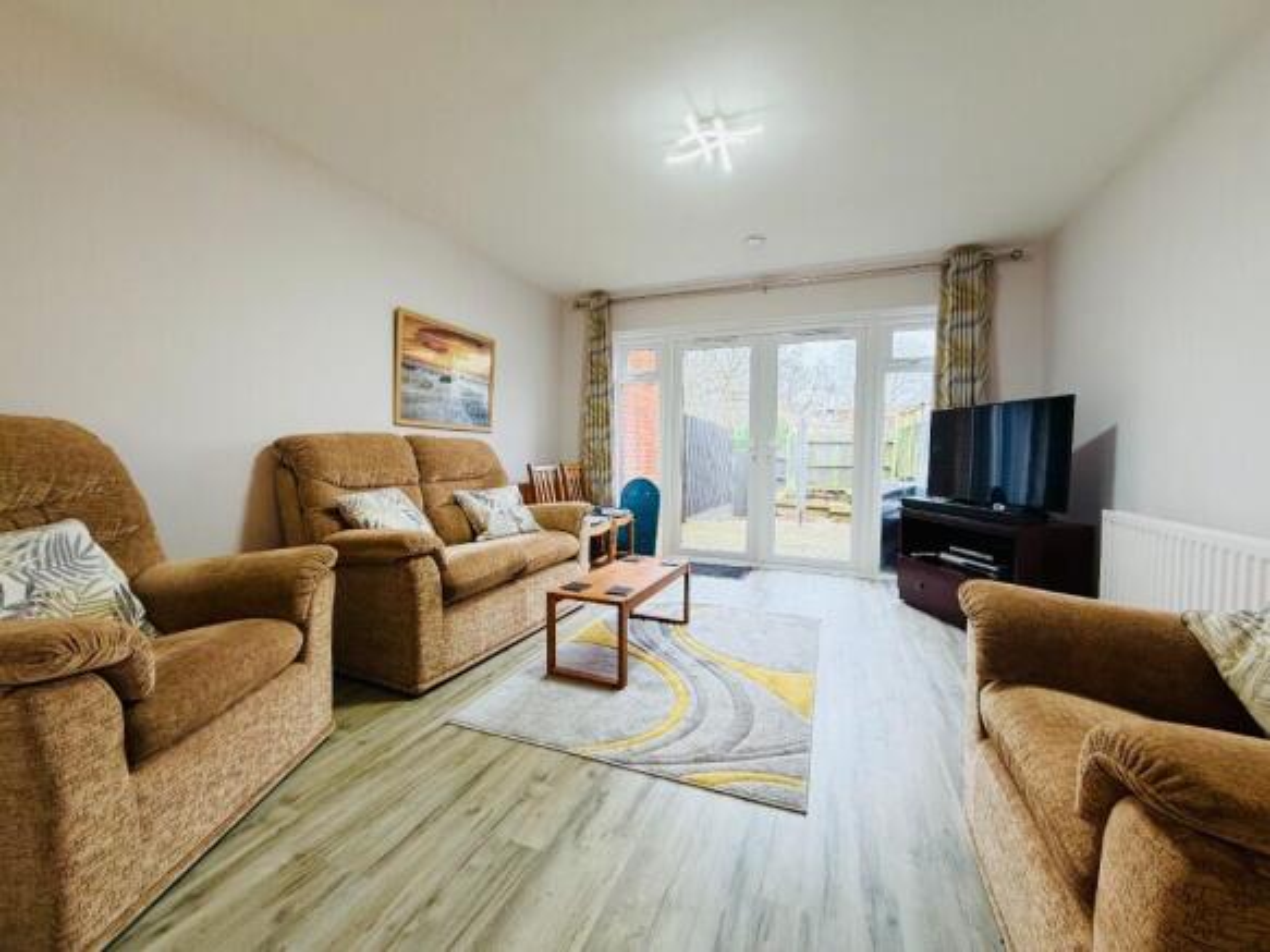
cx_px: 635
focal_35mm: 14
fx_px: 514
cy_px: 476
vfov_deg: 85.7
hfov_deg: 102.1
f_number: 2.2
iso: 250
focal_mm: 2.22
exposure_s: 1/50
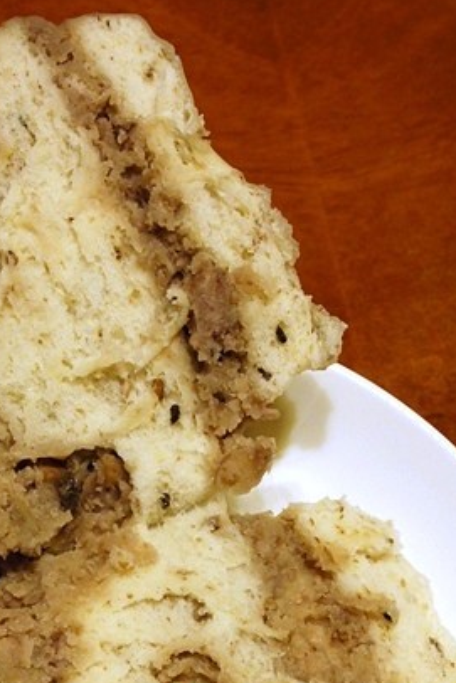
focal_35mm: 93
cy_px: 631
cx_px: 107
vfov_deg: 21.4
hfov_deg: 14.7
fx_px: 1765
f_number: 6.3
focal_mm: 28
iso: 1600
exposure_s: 1/30
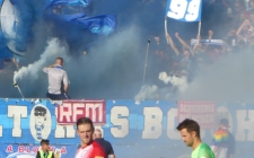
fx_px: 5877
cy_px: 120
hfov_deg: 2.5
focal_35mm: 850
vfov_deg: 1.5
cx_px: 3
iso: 80
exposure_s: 1/320
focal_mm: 71.7
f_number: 6
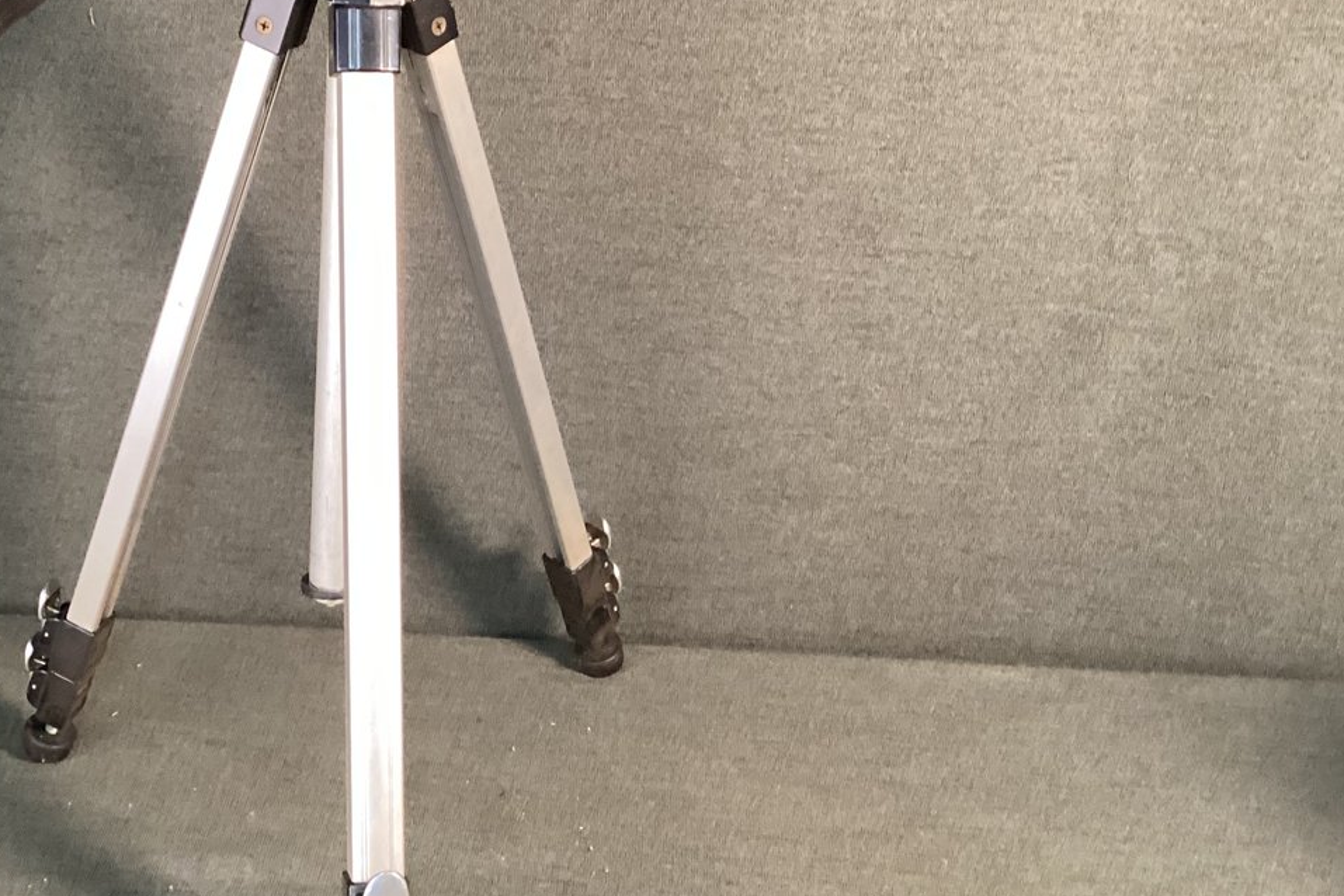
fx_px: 1904
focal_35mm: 51
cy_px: 352
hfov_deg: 38.4
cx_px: 439
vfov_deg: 26.4
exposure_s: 1/60
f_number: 2.4
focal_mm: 3.3
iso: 320
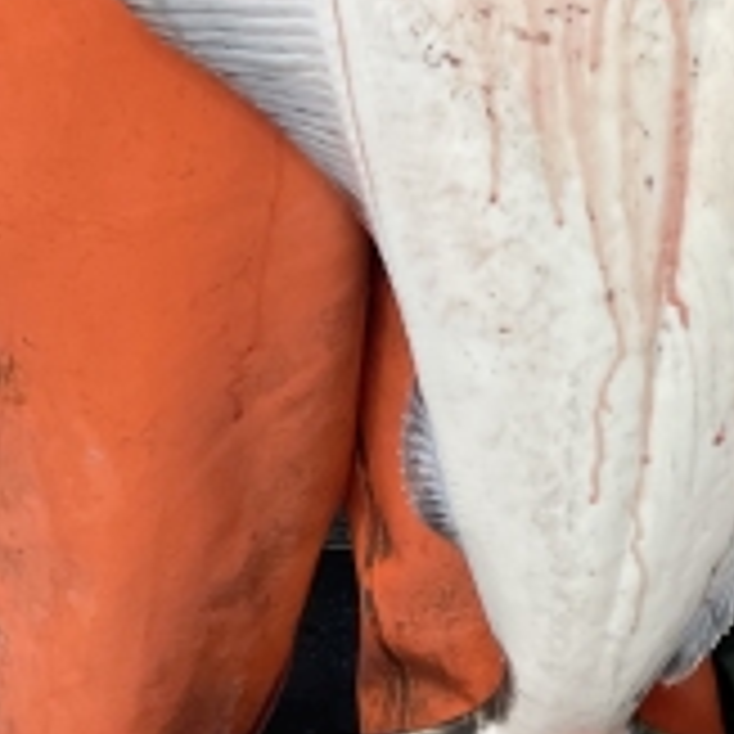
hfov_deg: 15.1
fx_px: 2711
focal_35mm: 113
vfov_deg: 14.3
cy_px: -387
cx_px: 779
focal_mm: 4.2
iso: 32
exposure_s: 1/4464
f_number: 1.6
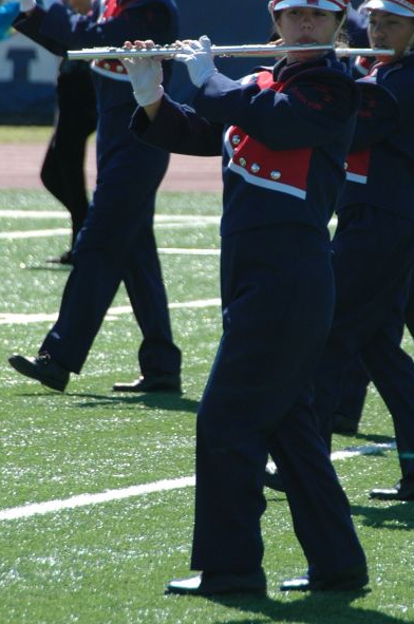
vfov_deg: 4.0
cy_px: 202
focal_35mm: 520
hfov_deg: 2.6
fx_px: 9001
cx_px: 252
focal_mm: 200
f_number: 5.6
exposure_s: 1/500
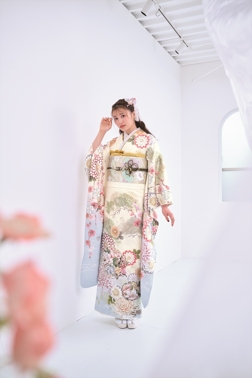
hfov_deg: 38.4
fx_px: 362
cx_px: 126
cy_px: 189
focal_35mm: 34
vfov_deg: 55.1
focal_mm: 34.5
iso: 400
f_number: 5
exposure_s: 1/125
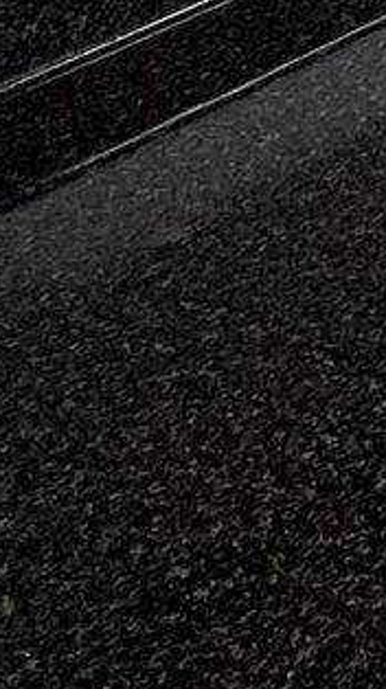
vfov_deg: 17.5
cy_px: -474
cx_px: 1230
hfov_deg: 9.0
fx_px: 1897
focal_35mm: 104
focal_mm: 1.57
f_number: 1.8
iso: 125
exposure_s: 1/60
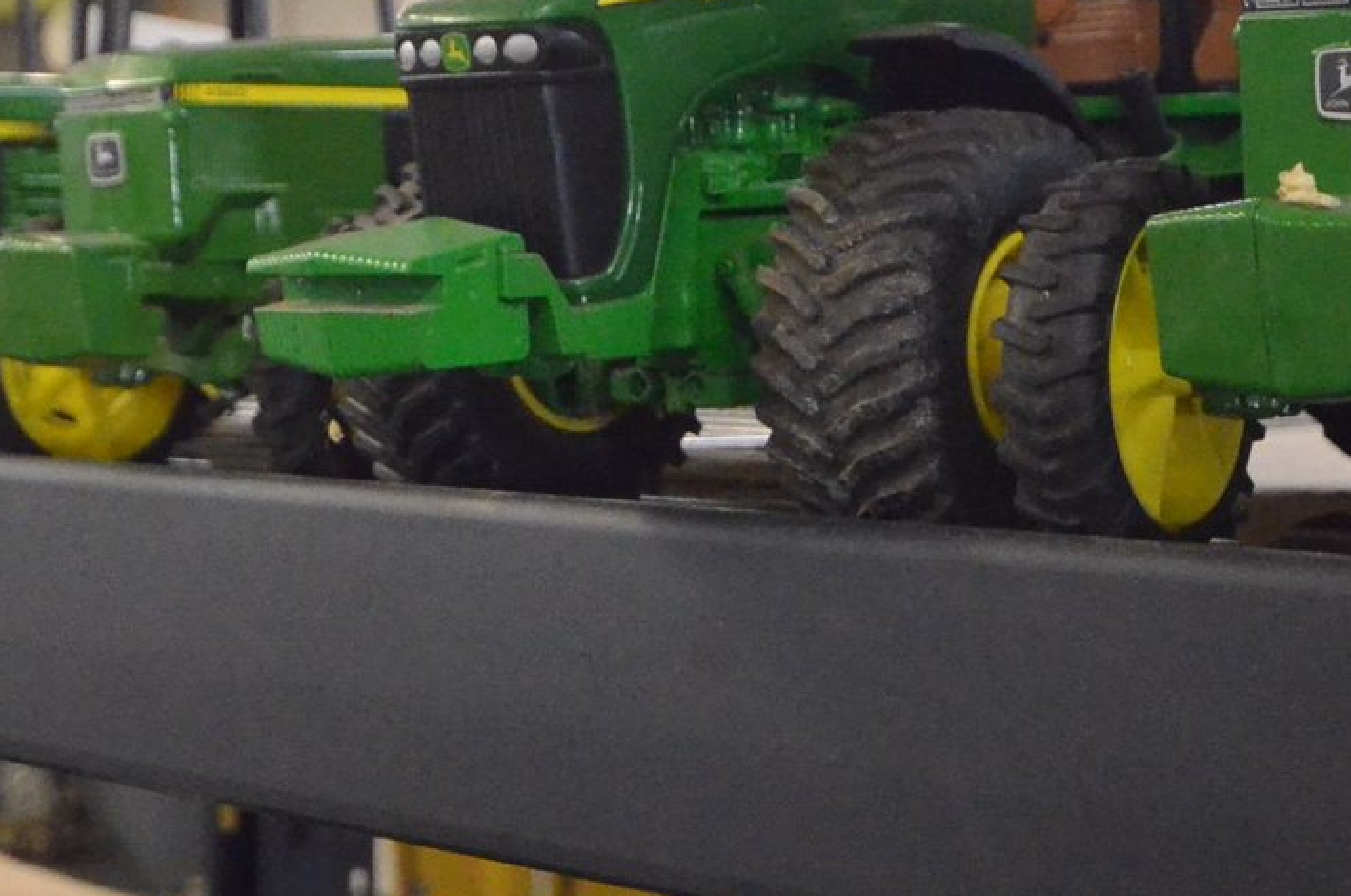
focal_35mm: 87
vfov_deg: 15.6
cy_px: 203
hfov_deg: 23.2
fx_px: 3259
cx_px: 381
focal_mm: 24
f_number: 4.5
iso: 6400
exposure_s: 1/200
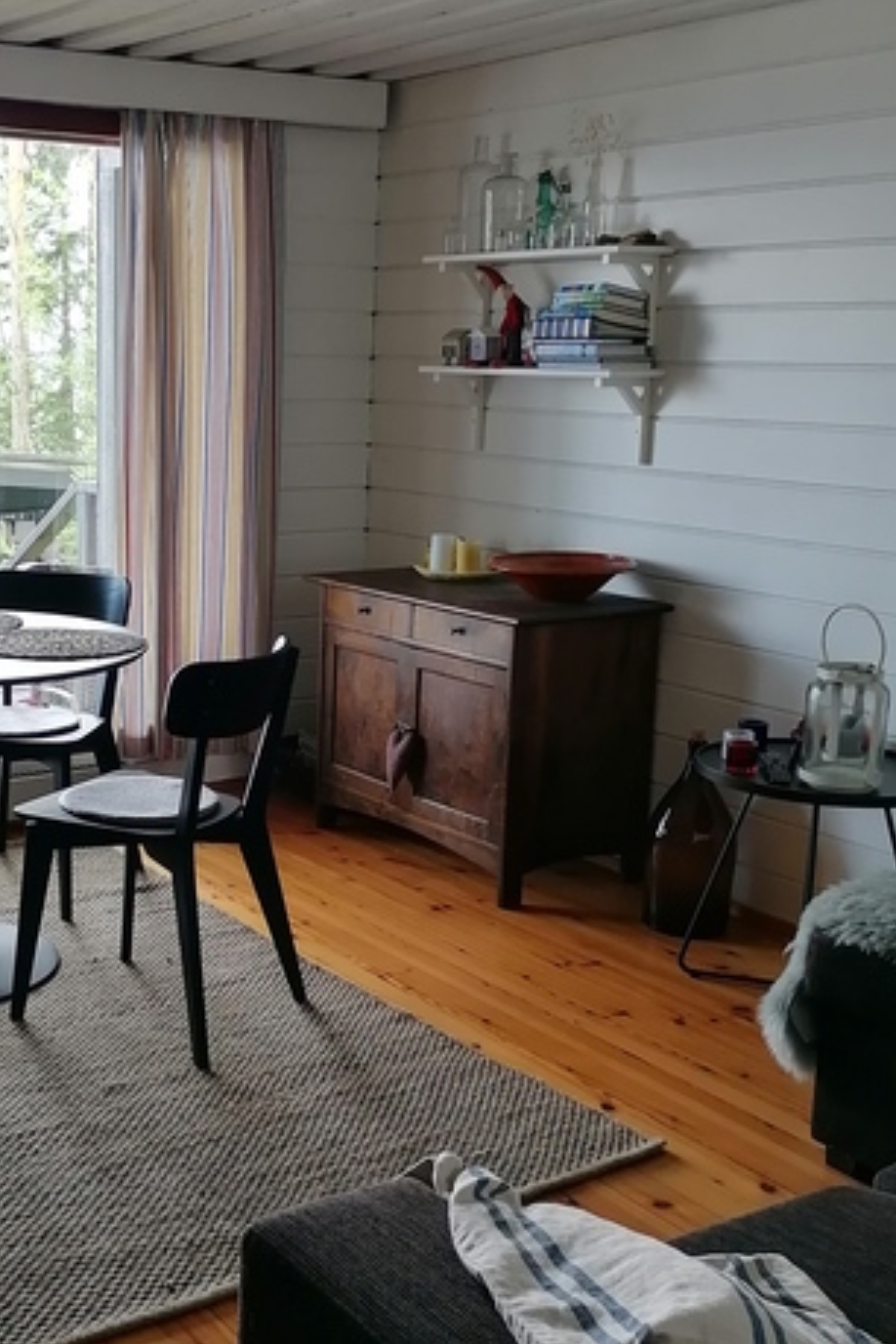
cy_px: 723
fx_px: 1755
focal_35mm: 47
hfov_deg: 28.2
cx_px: 208
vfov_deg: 41.9
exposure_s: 1/50
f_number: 1.8
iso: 125
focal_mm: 4.75
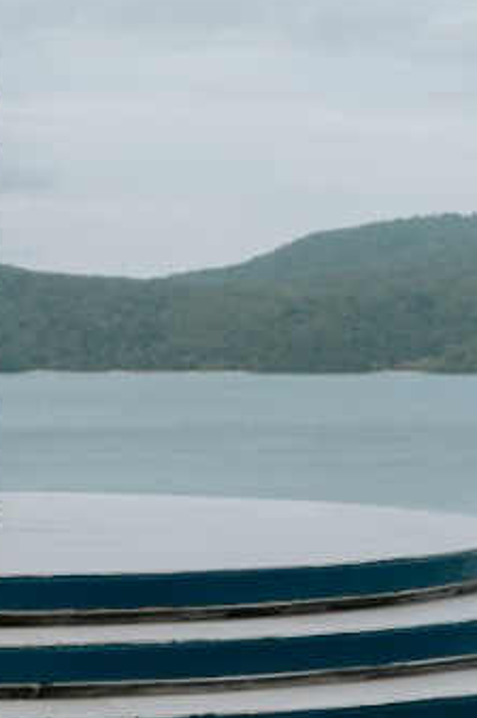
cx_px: -95
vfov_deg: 15.3
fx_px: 2649
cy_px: 586
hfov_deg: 10.1
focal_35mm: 133
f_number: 2.8
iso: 100
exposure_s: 1/800
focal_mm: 35
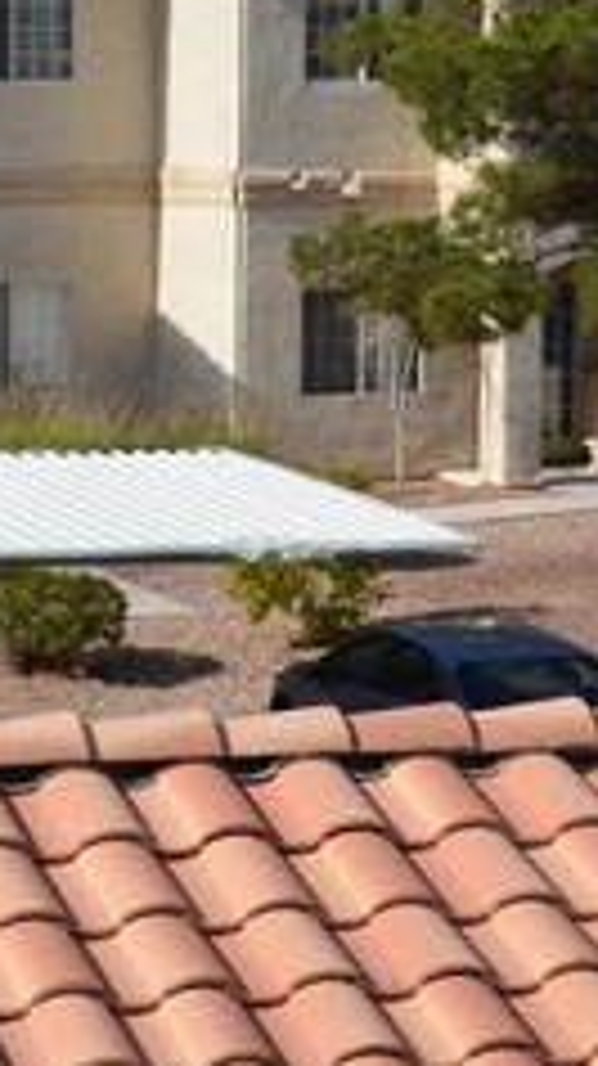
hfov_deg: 8.1
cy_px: 88
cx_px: -542
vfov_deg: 14.8
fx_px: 4067
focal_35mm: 144
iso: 100
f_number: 13
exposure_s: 1/200
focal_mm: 20
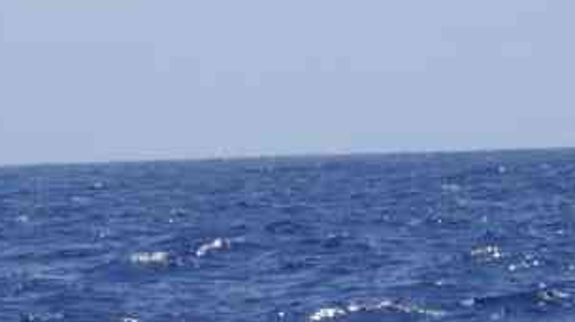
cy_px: 488
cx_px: 900
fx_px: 13087
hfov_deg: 2.5
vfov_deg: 1.4
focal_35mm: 859
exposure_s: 1/1000
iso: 125
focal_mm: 91
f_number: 5.9
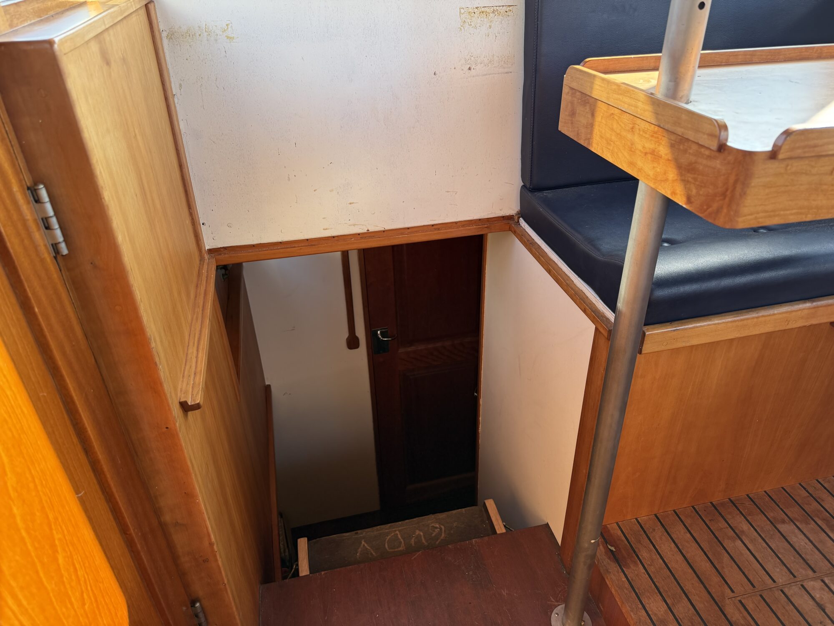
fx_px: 578
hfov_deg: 71.6
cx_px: 417
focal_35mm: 24
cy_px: 313
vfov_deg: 56.8
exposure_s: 1/243
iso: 125
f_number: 1.78
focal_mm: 6.76
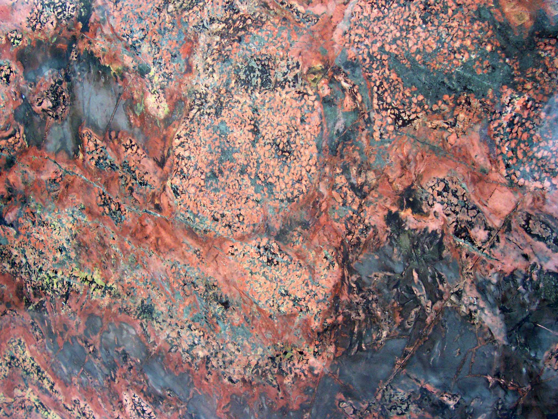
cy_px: 210
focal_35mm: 37
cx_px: 279
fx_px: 596
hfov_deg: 50.1
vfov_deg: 38.7
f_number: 2.8
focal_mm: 5.6
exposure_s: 1/15
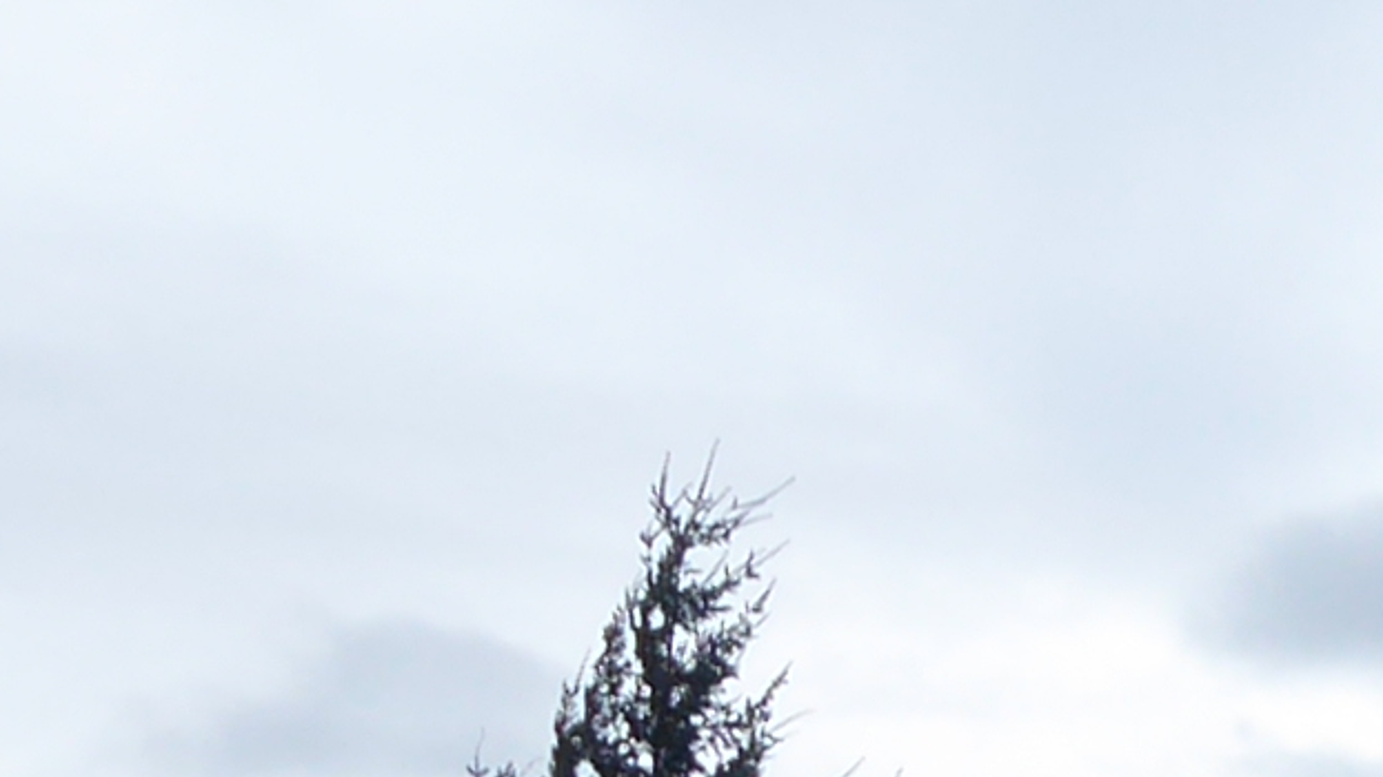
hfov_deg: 12.5
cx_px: 1603
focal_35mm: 168
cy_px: 1179
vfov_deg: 7.1
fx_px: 6159
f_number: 3.3
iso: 80
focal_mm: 4.3
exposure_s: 1/400
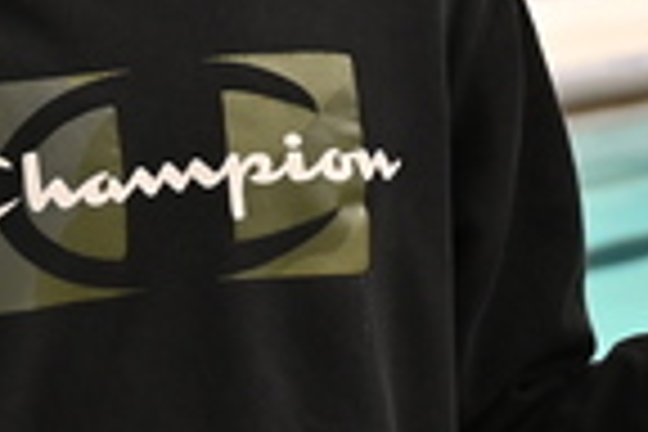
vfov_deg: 5.2
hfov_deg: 7.8
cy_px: -182
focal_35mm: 263
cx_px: 428
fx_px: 4734
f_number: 4
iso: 900
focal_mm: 37
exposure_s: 1/125
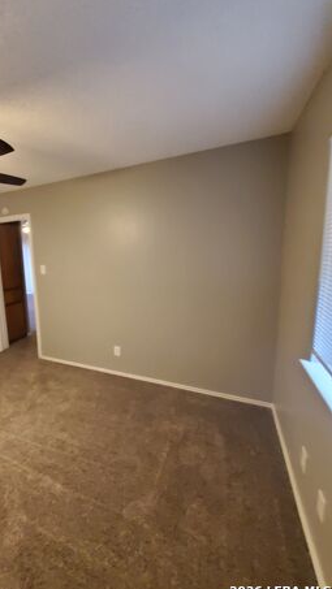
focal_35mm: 15
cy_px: 286
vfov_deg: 103.0
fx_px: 235
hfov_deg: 67.7
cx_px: 99
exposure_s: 1/29
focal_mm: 1.8
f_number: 2.2
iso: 500
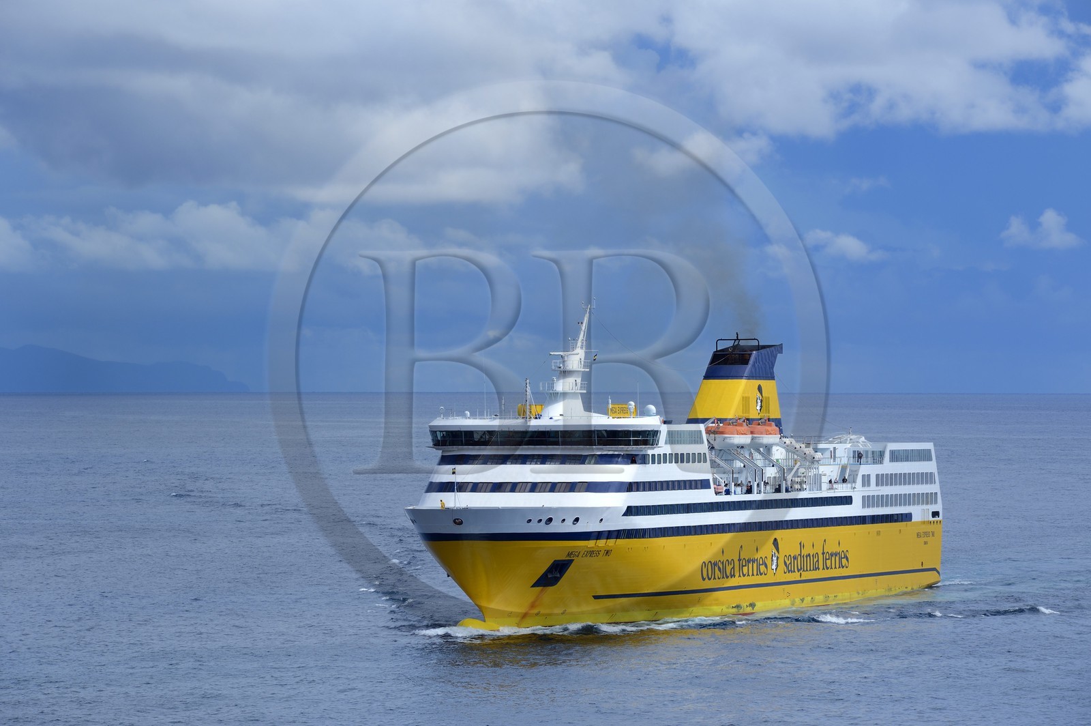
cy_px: 363
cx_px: 546
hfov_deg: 11.1
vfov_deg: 7.4
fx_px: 5602
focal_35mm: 185
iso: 200
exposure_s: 1/320
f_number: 13
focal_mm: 185
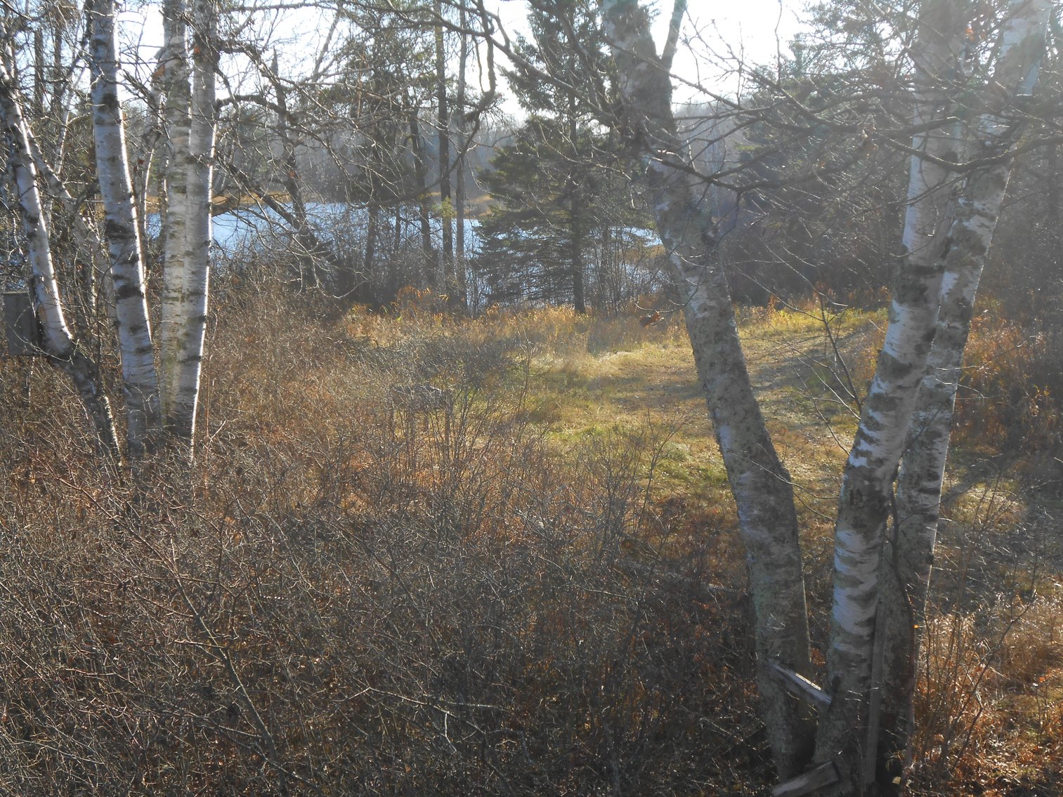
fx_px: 1505
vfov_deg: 29.7
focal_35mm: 49
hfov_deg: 38.9
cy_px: 398
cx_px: 532
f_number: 4.8
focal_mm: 8.8
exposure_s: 1/200
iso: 80
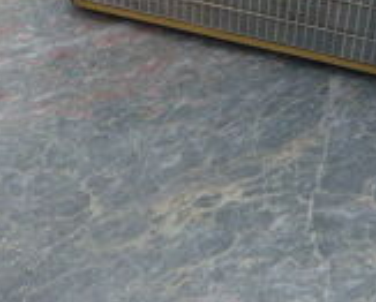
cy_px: -37
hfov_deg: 22.2
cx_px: 166
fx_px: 959
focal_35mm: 86
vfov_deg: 17.3
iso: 100
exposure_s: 1/320
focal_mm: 5.2
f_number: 4
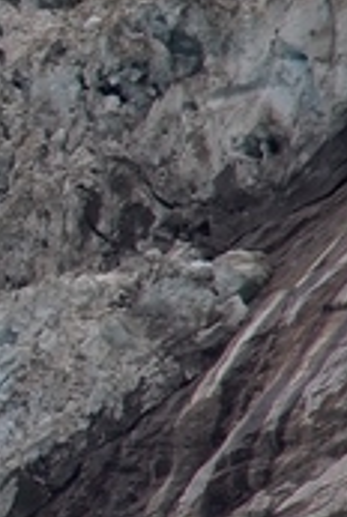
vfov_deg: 2.3
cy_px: 242
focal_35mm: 886
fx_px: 12758
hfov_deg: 1.5
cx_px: -1155
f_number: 4.5
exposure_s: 1/250
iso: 100
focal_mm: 120
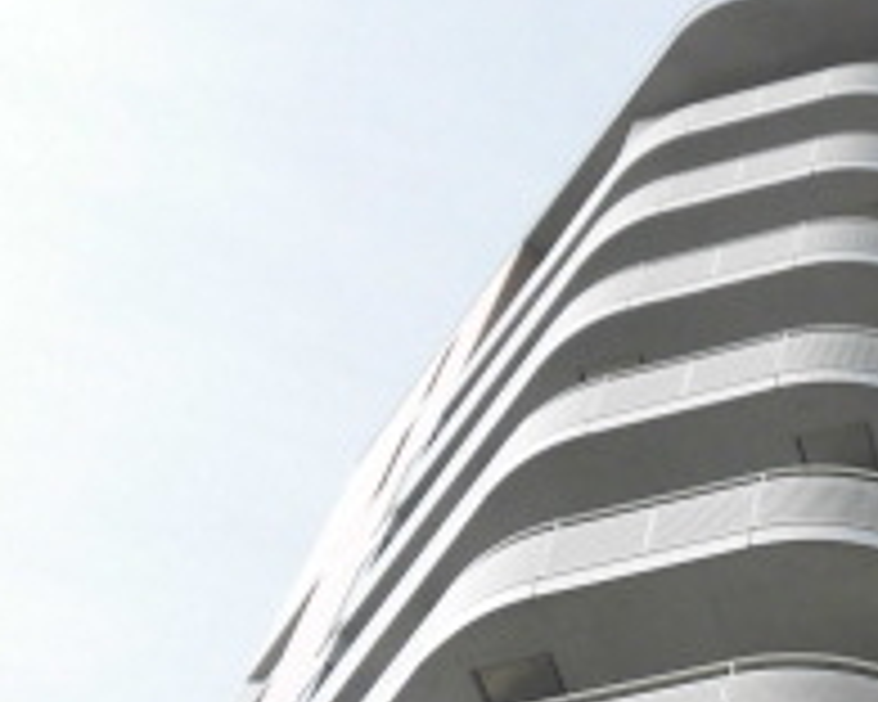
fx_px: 2001
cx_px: 842
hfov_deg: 23.9
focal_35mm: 77
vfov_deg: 18.6
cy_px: 891
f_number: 7.8
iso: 100
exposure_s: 1/160
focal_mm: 4.3
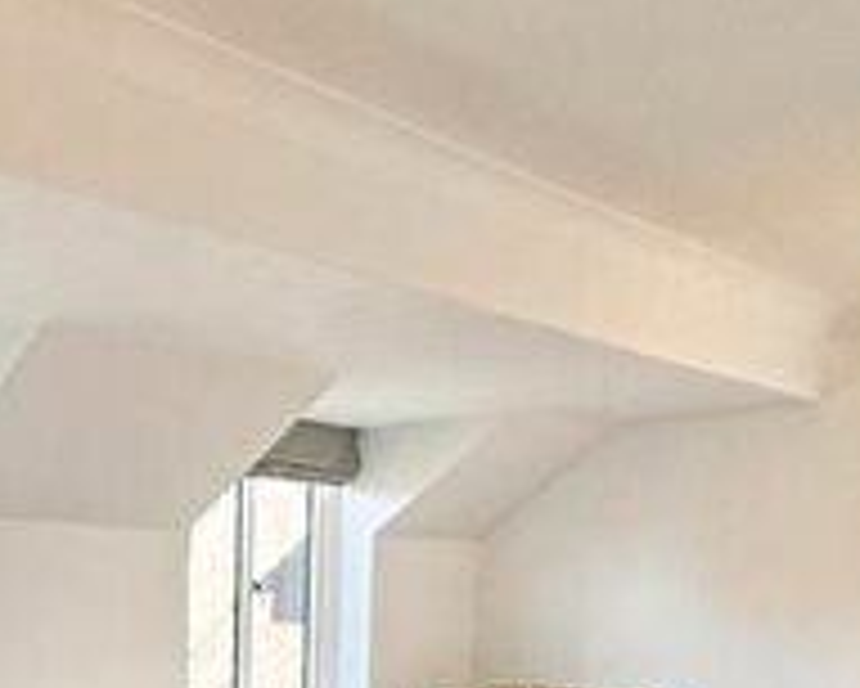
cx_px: -90
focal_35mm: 50
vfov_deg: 27.8
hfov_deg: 32.7
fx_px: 1273
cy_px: 744
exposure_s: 1/109
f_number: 2.2
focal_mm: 2.22
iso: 100
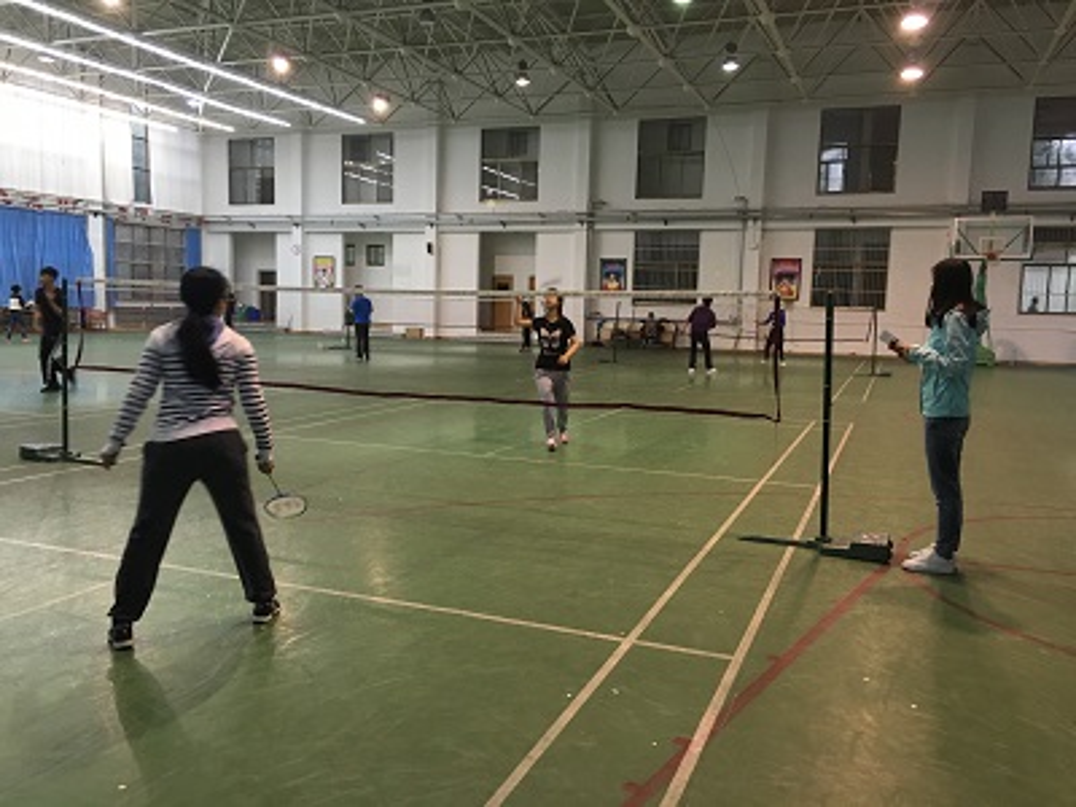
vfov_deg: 48.2
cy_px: 404
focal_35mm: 29
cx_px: 538
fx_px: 901
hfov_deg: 61.7
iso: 125
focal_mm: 4.15
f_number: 2.2
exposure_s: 1/33
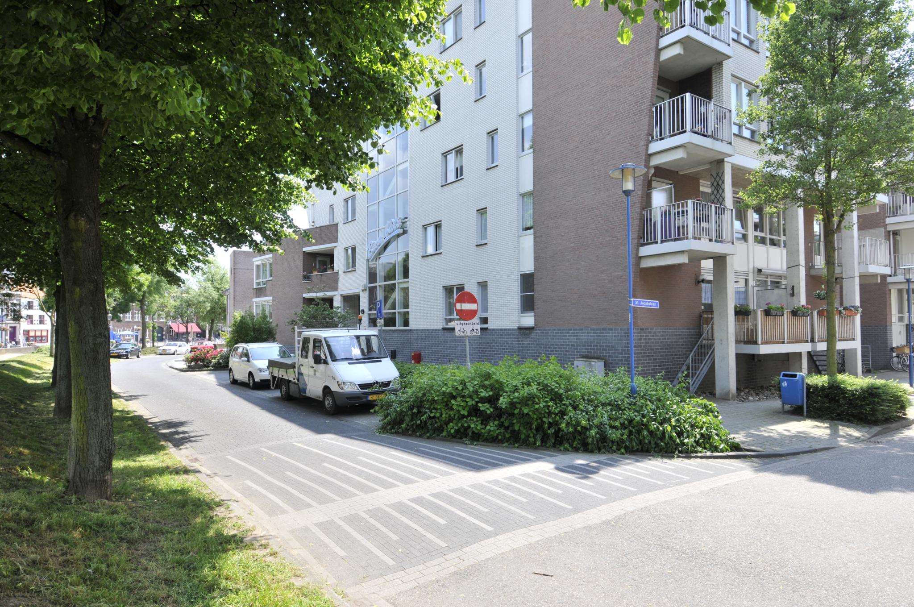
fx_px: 532
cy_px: 304
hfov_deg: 81.3
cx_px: 457
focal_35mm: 21
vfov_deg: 59.4
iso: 200
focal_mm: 14
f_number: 9
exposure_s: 1/125
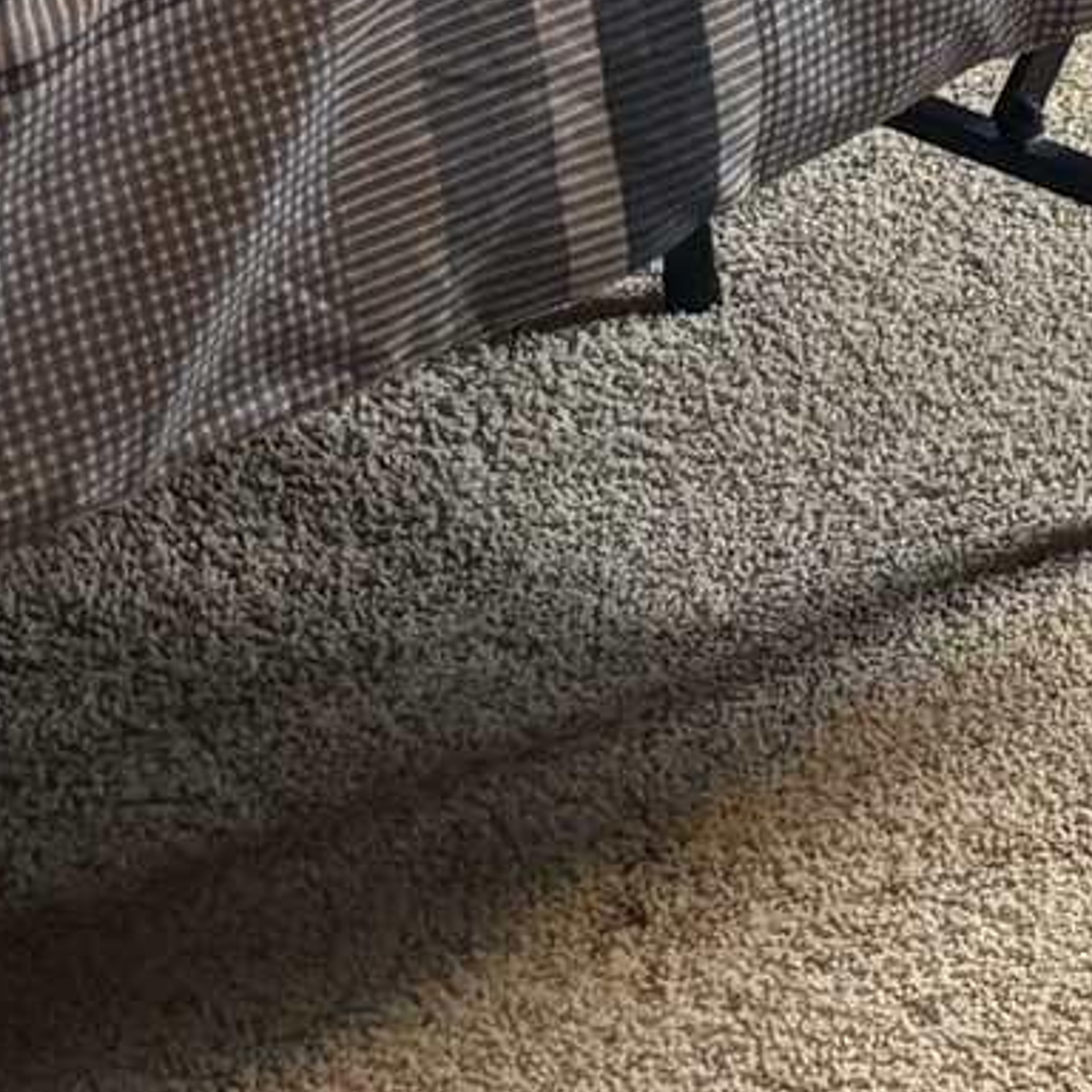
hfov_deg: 8.8
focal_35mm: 184
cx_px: 2420
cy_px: -1410
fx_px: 6567
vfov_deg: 8.7
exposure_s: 1/60
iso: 250
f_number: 1.6
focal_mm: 5.96
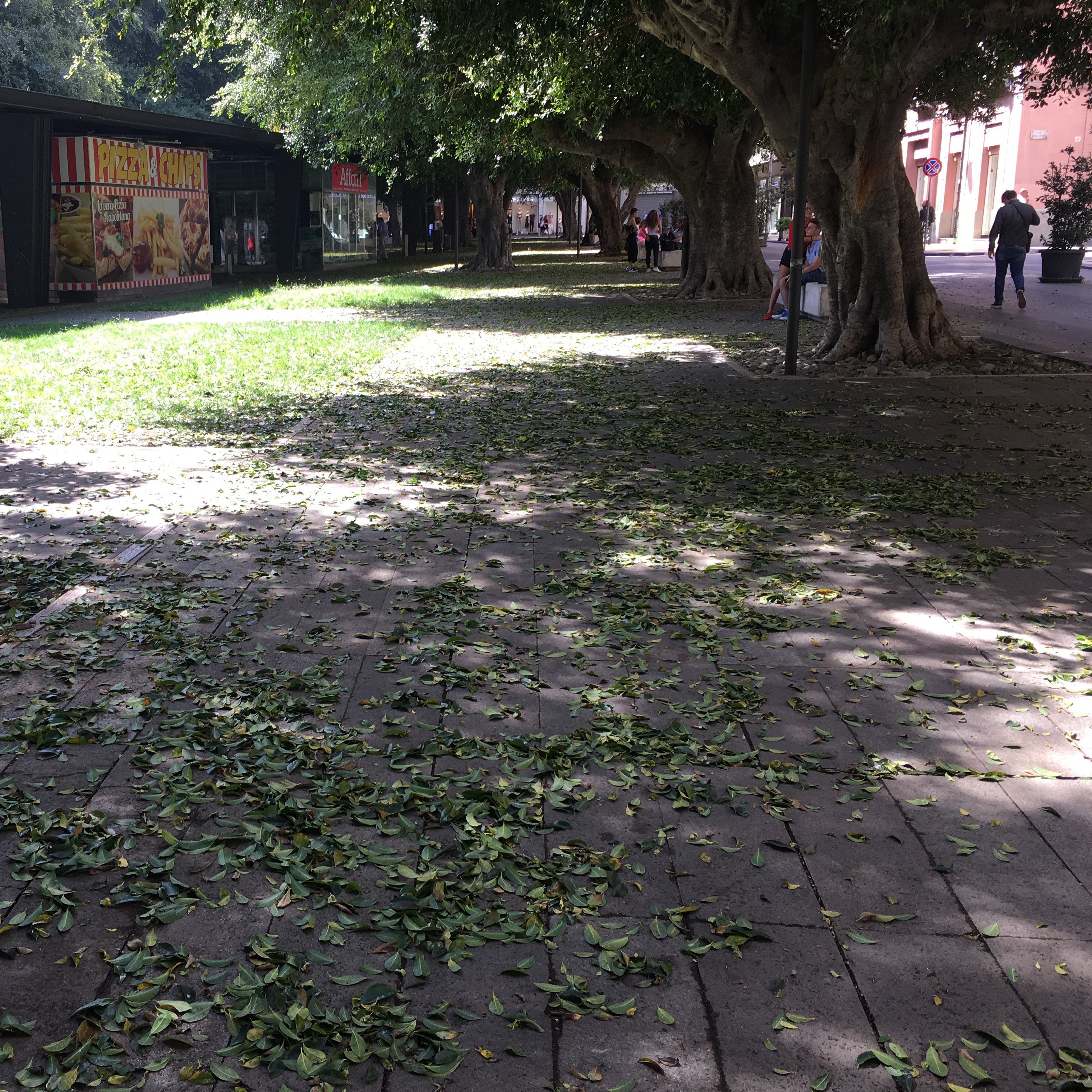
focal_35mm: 35
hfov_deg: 46.4
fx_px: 1249
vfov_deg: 47.2
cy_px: 537
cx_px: 360
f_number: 2.2
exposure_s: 1/127
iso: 25
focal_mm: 4.15
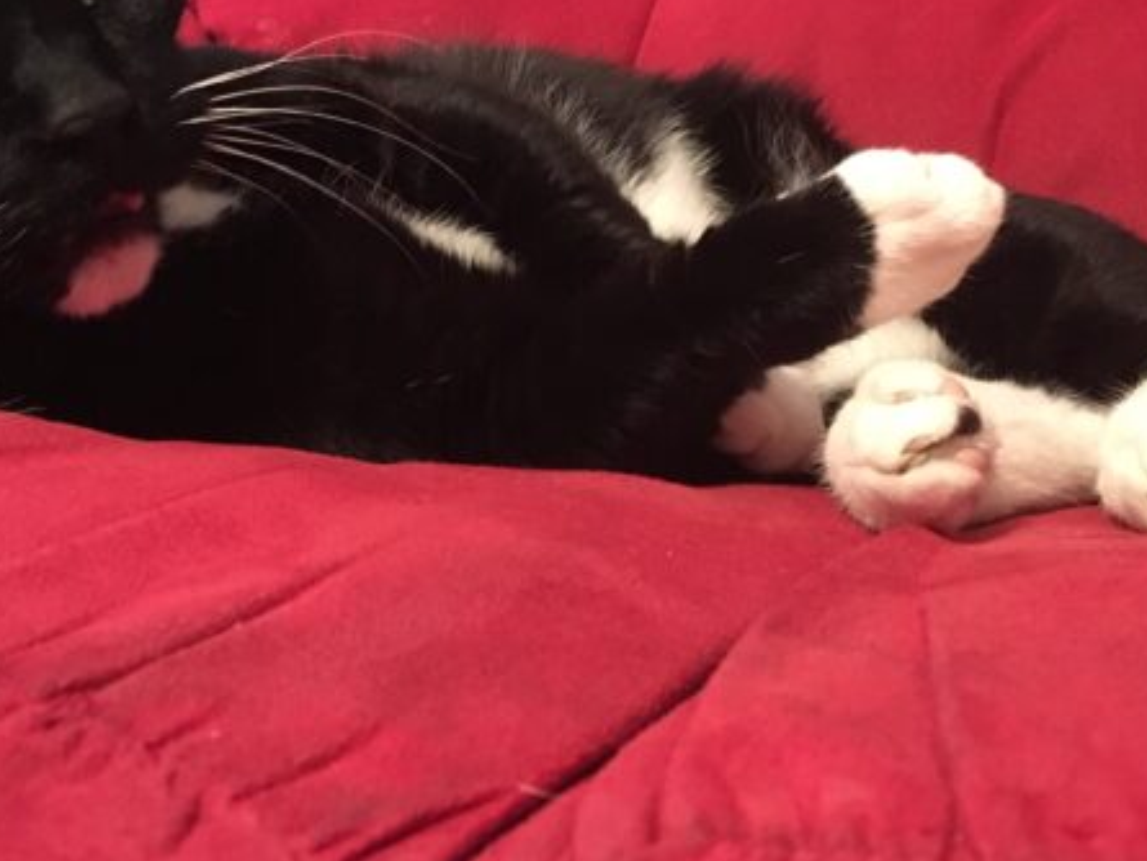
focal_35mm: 50
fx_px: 1657
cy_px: 263
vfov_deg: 28.9
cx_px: 479
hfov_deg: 38.1
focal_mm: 4.15
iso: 320
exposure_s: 1/15
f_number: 2.2
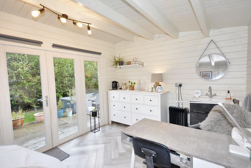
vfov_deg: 77.3
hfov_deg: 100.4
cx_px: 126
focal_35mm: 15
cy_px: 84
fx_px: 105
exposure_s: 1/60
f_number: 4
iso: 250
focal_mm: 10
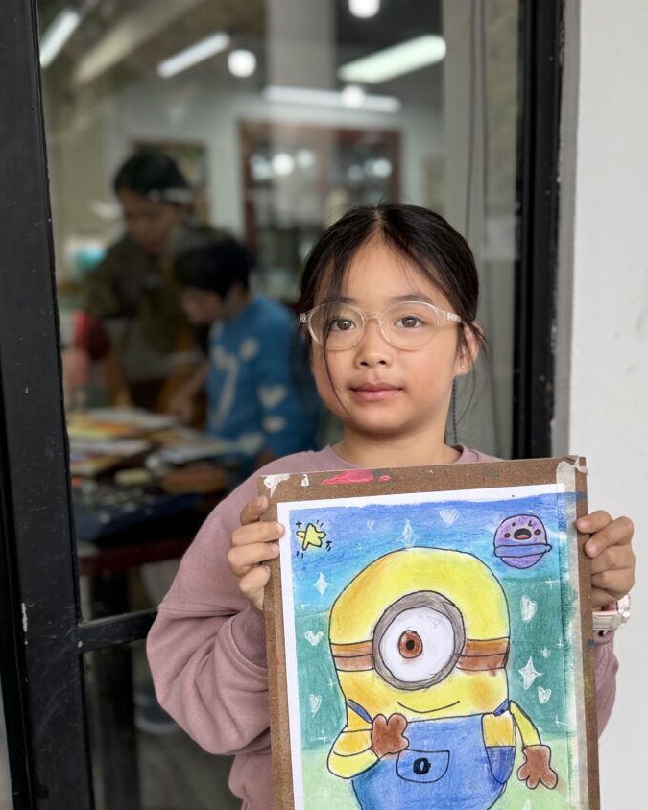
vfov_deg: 49.1
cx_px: 386
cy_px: 406
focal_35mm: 37
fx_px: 887
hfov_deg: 40.0
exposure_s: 1/191
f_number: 1.78
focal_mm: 6.76
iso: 64
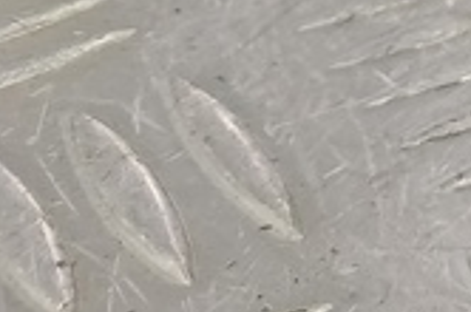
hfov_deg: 10.1
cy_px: -718
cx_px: 1441
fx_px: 1933
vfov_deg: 7.7
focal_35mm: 148
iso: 160
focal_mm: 4.11
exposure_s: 1/50
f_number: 1.6
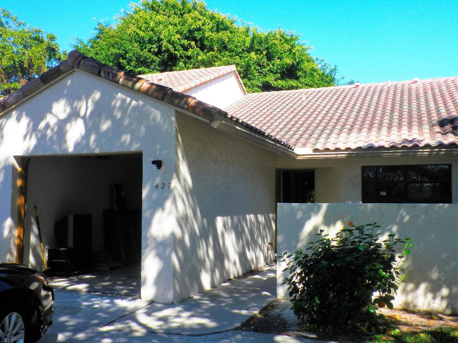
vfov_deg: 39.7
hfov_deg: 51.4
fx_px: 476
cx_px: 229
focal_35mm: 36
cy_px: 172
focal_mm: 6.3
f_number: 5.6
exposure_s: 1/160
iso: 64
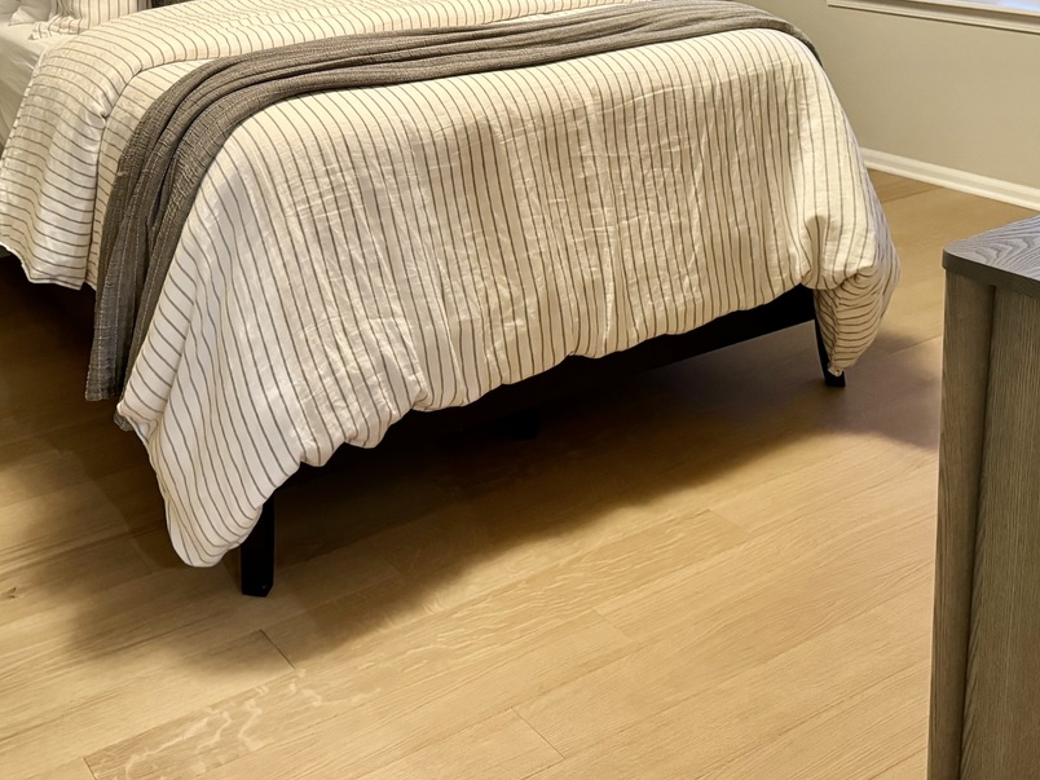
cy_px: 96
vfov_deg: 32.1
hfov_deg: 43.3
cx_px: 351
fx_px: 1292
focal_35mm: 43
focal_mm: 6.86
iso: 640
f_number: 1.78
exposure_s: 1/60
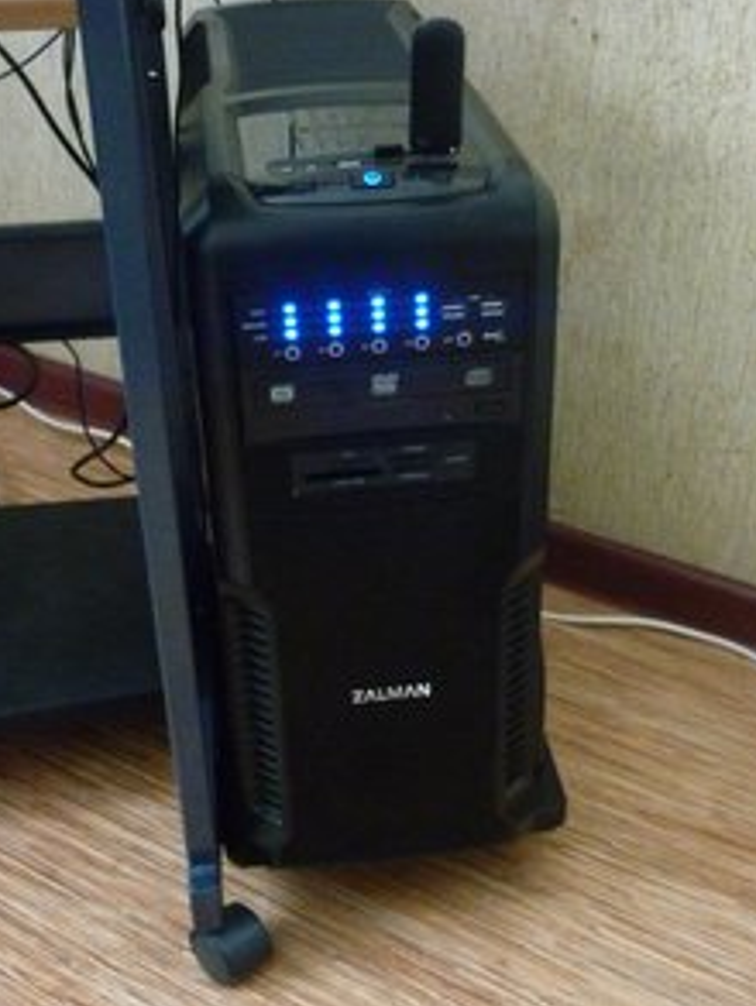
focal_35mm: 45
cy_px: 494
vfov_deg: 42.1
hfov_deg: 32.1
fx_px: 1309
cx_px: 447
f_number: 2.8
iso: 800
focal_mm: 5.5
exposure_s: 1/10
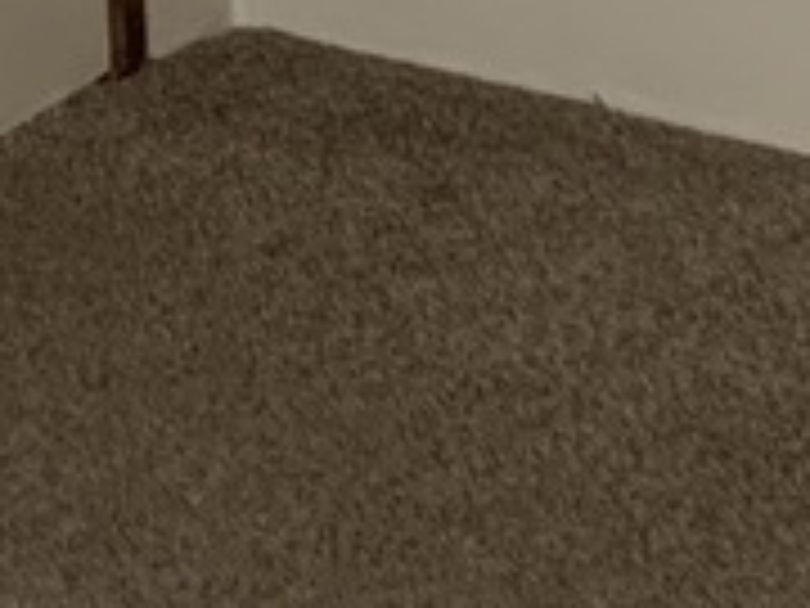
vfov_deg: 6.8
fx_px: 4867
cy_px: -725
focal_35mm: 208
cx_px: 104
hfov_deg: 9.5
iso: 400
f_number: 1.8
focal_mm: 4.25
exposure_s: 1/40
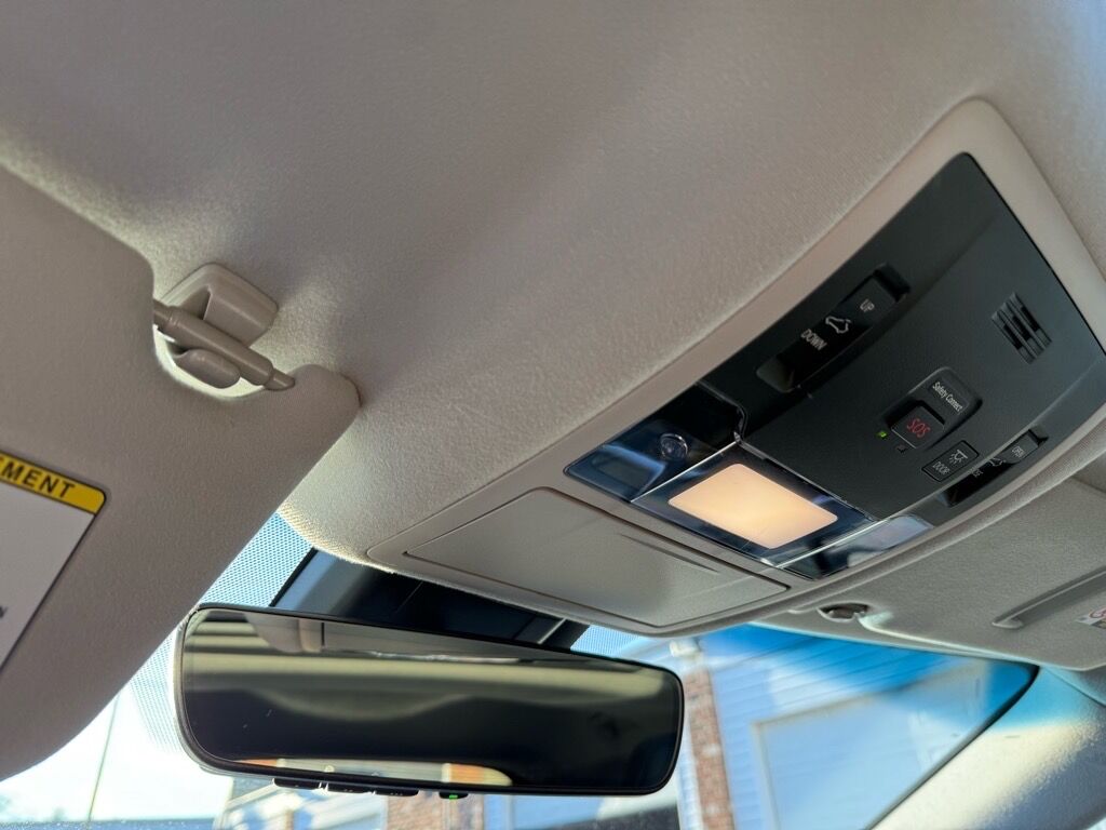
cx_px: 553
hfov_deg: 71.6
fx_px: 767
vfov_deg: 56.8
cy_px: 415
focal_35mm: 24
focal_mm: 6.76
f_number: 1.78
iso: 100
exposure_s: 1/157
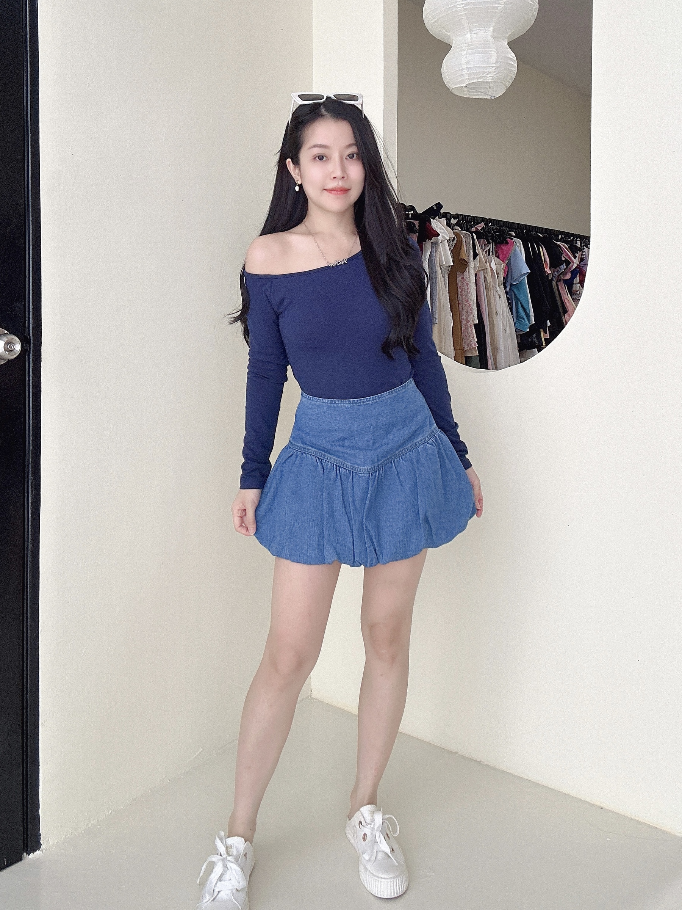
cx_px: 341
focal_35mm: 23
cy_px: 455
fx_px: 604
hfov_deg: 58.9
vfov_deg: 73.9
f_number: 1.9
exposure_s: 1/68
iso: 80
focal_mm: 2.69
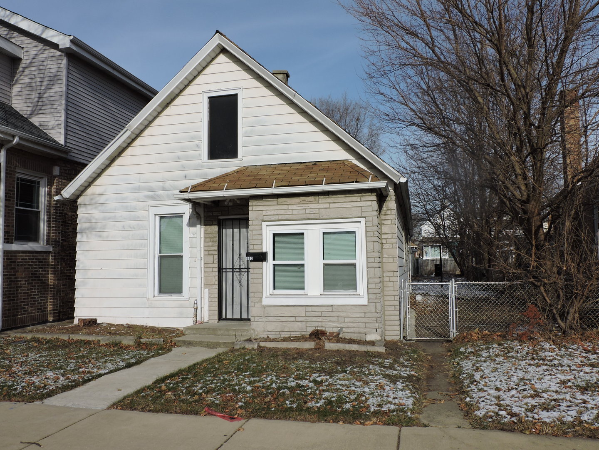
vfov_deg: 46.8
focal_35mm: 30
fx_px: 519
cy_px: 225
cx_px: 300
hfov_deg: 60.0
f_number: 4.4
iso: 100
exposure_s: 1/1250
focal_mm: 5.4
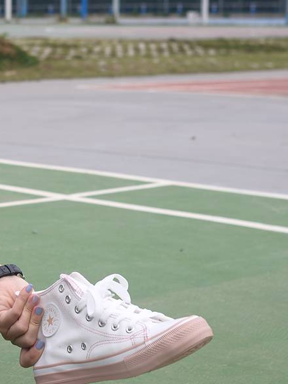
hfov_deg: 12.9
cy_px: 123
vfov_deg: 17.7
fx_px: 1232
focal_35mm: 111
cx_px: -86
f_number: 5.6
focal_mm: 35
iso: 100
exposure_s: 1/640
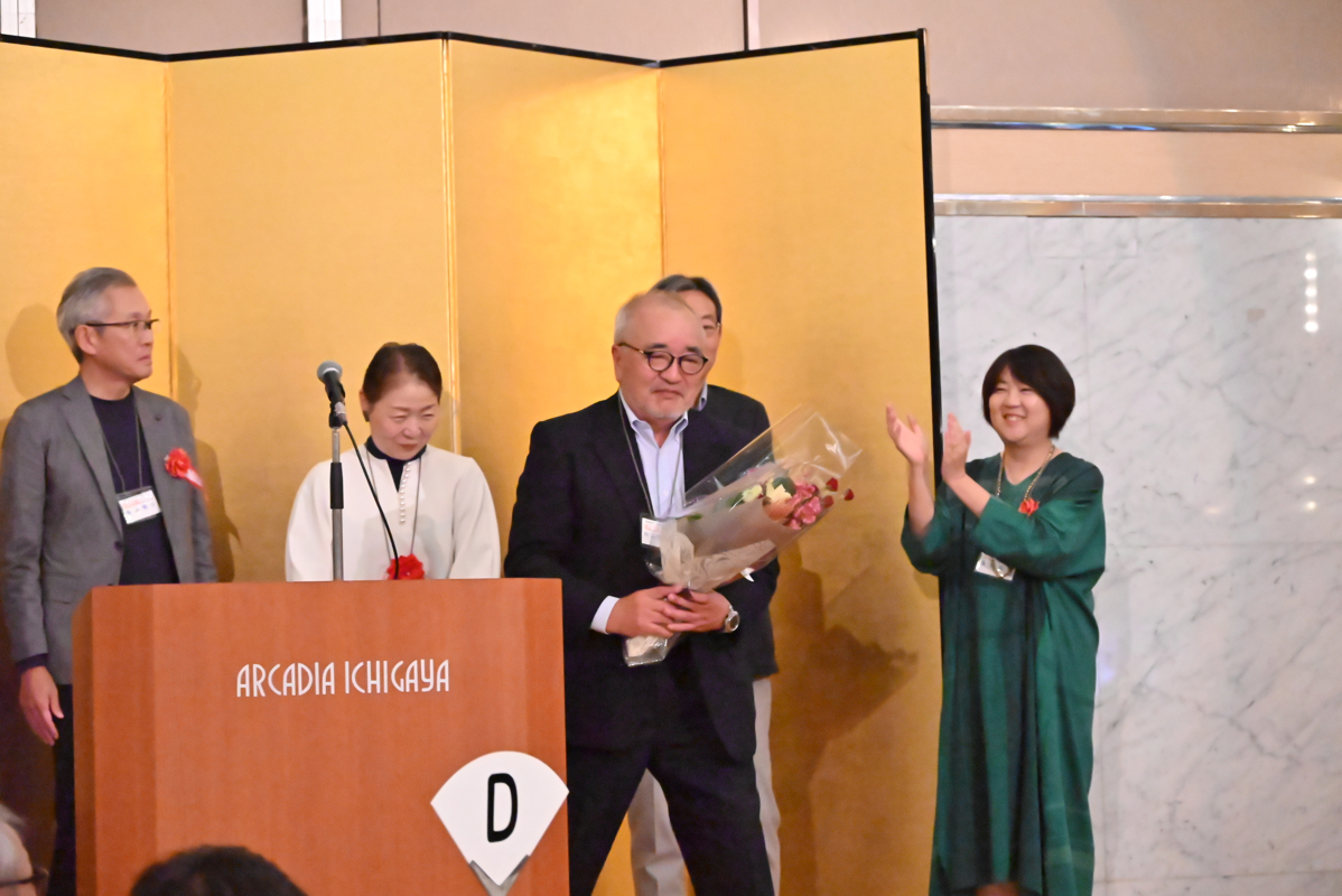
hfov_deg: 21.9
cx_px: 671
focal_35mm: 93
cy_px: 448
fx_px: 3468
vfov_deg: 14.7
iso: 32000
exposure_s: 1/250
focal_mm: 93
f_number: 6.3
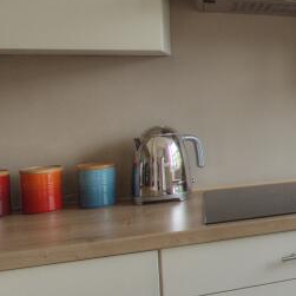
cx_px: 538
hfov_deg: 21.2
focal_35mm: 52
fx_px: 503
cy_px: 87
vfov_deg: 32.4
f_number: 8
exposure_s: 1/80
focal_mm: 10
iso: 400
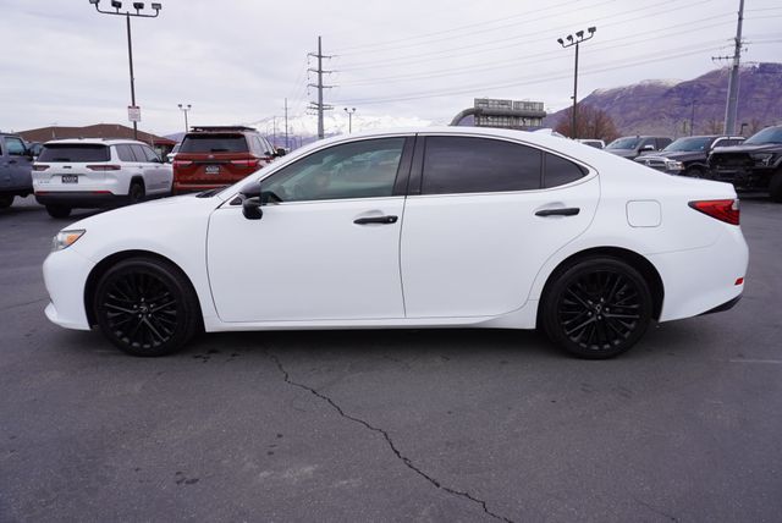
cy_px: 262
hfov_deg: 73.7
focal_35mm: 24
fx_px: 522
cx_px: 391
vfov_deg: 53.2
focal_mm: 16
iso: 100
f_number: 9
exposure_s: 1/125
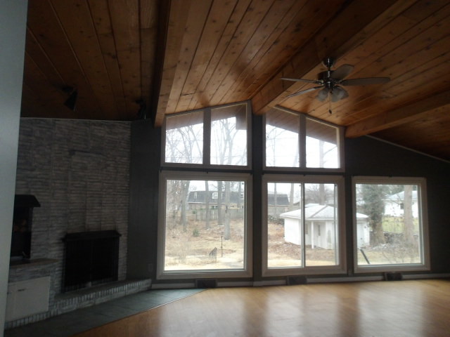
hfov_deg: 65.3
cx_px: 225
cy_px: 168
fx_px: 351
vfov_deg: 51.4
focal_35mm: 27
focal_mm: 4.9
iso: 705
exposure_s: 1/60
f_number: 10.4
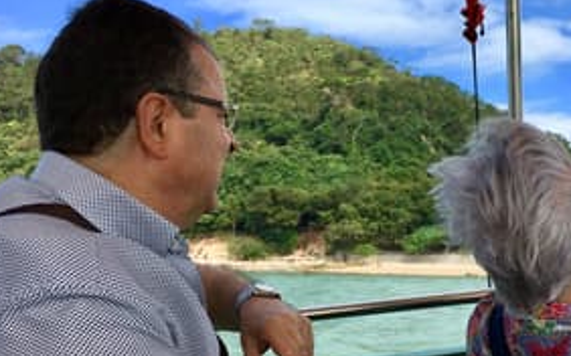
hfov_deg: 39.9
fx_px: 762
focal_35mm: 49
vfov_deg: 26.2
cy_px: 224
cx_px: 429
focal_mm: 4.15
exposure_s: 1/1479
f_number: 2.2
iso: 25
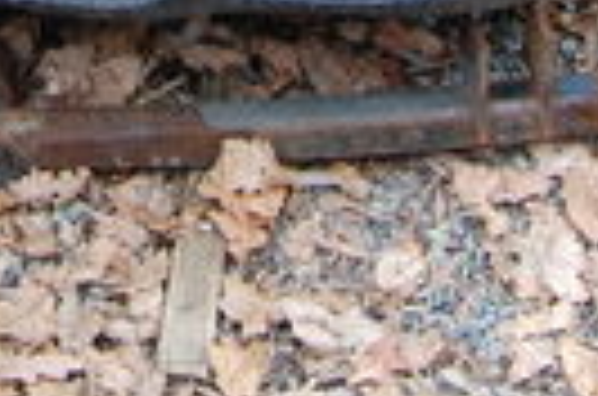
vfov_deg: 9.7
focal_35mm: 130
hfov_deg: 15.5
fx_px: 2154
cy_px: -432
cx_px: -13
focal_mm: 18
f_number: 5.6
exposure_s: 1/125
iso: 360
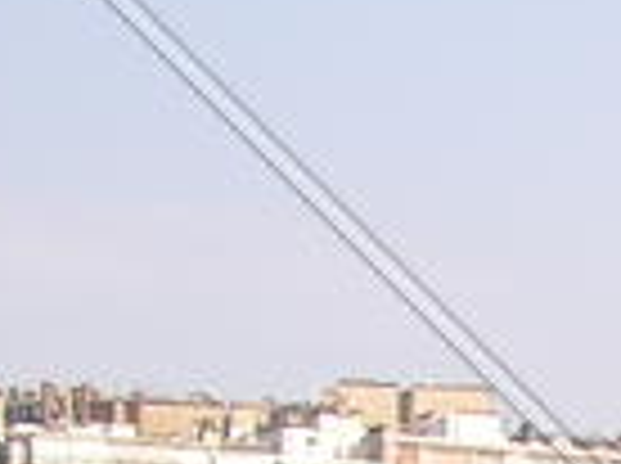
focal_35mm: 197
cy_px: 1203
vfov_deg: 7.0
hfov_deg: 9.3
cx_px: 1318
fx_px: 3528
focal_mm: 8.9
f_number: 5
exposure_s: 1/181
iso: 50
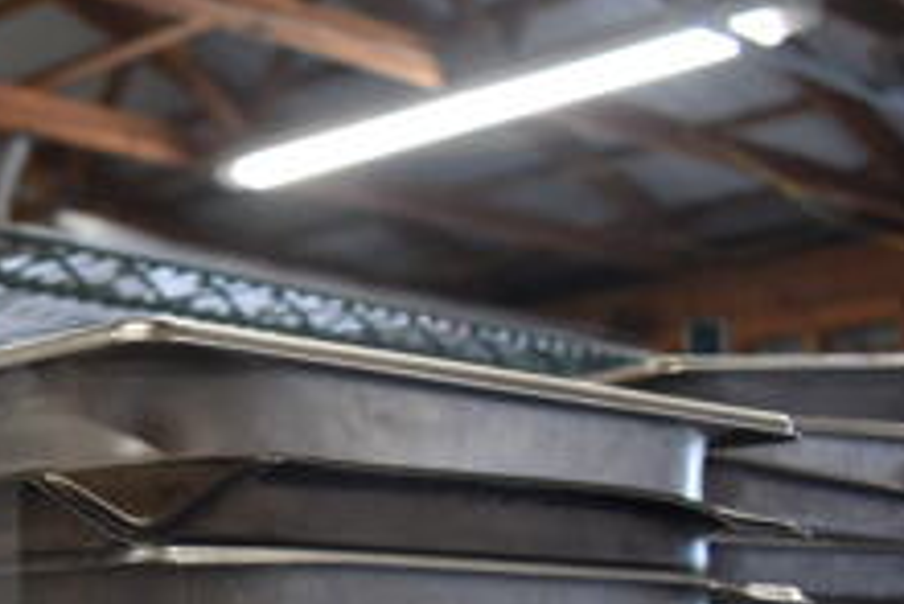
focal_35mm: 75
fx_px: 1885
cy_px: 563
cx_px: -247
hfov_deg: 24.0
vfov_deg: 17.9
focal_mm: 18
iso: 1000
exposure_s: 1/125
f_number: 3.5
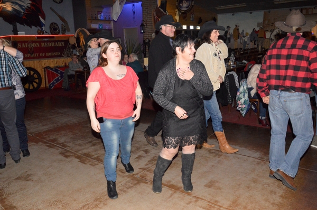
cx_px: 158
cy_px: 105
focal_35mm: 32
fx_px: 277
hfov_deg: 59.5
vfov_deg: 41.6
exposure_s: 1/60
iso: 3200
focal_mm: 21
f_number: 10
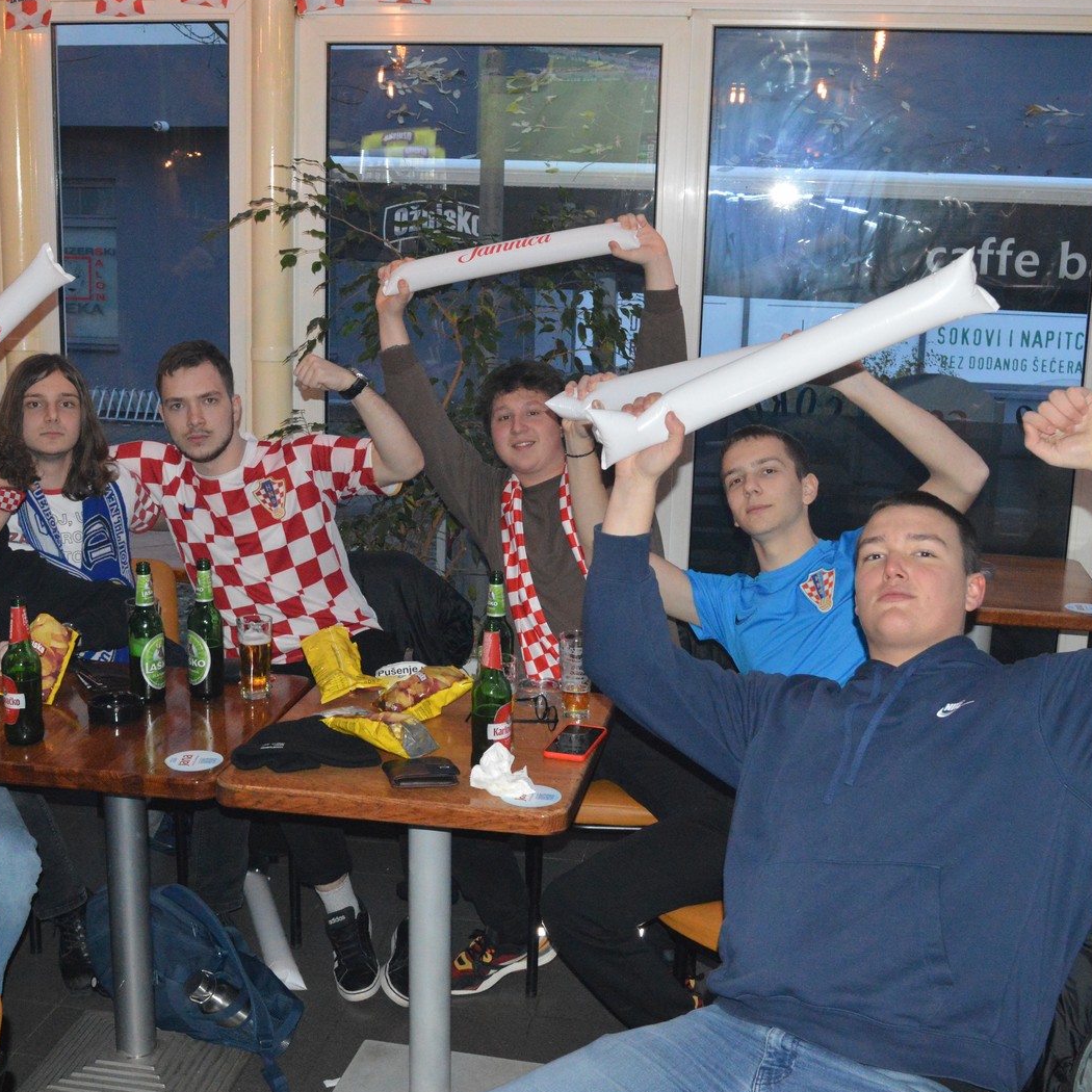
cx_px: 486
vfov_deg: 37.8
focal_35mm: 45
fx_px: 1593
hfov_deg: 37.8
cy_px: 546
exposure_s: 1/60
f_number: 7.1
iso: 3200
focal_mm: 23
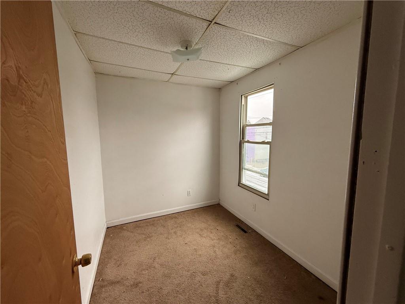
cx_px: 202
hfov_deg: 102.1
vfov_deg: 85.7
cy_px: 152
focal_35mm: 14
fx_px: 164
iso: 200
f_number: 2.2
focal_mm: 2.22
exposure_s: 1/99
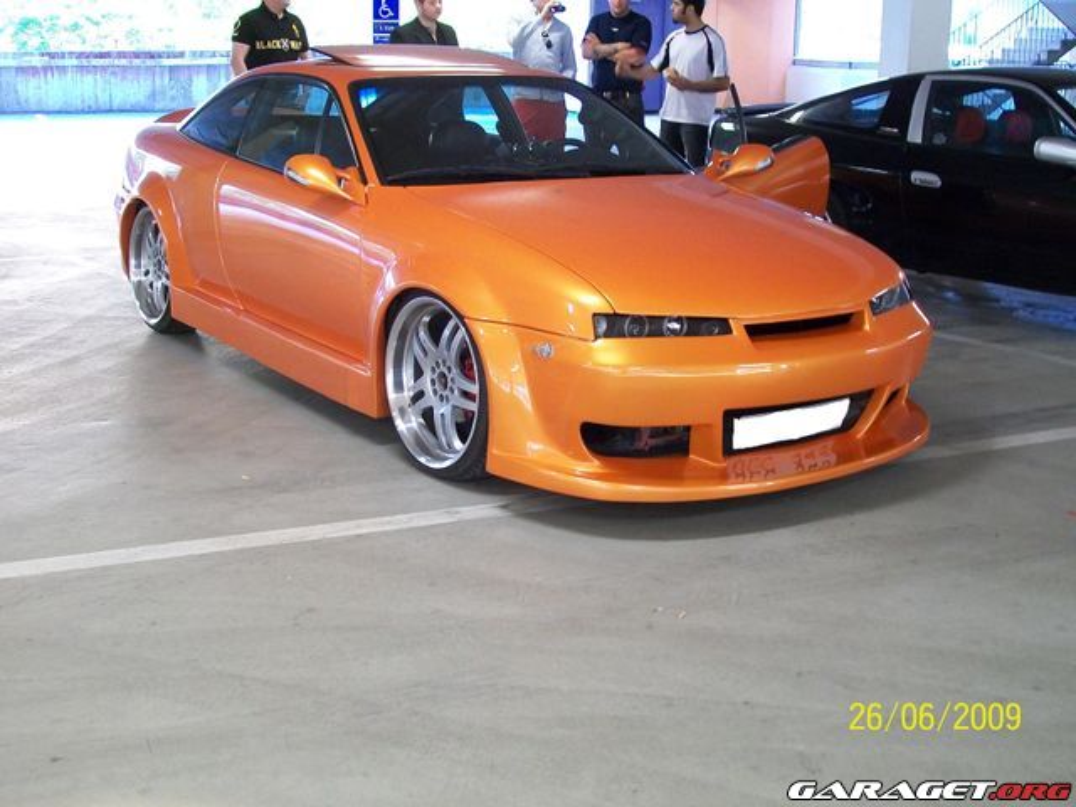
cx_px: 538
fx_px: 1399
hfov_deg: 42.1
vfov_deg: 32.2
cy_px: 404
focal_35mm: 45
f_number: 3
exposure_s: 1/8
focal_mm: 7.6
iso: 160
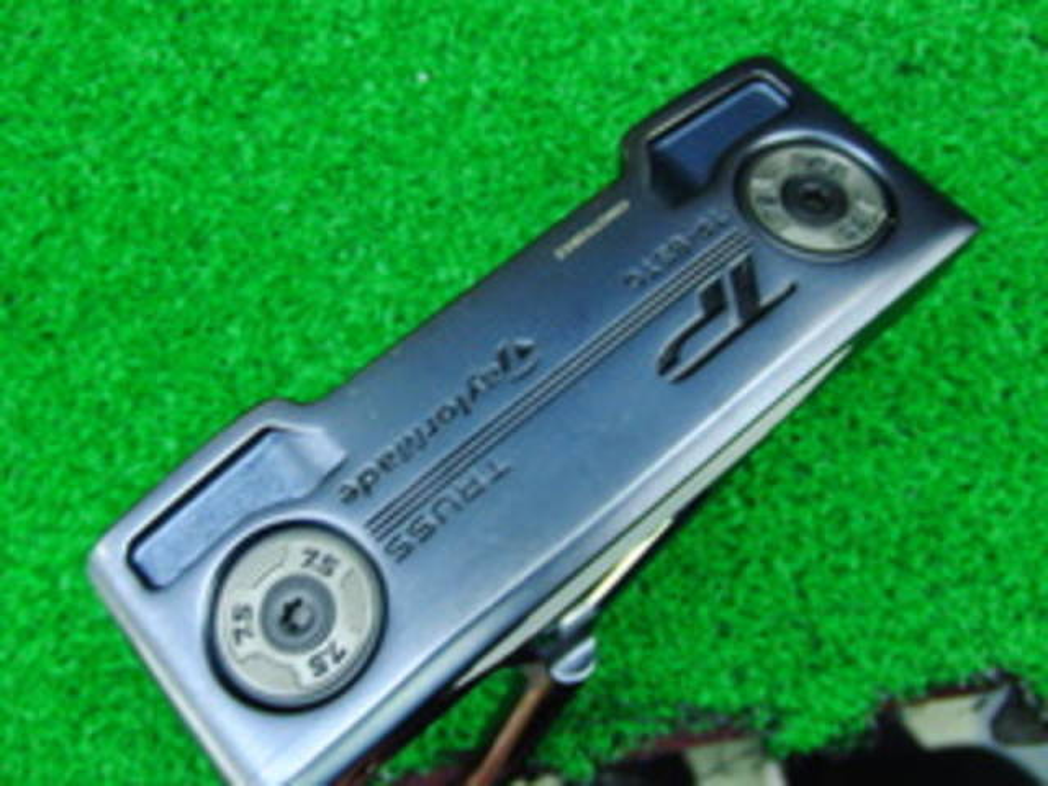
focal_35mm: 37
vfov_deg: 38.7
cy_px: 393
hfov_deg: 50.1
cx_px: 524
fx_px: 1120
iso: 400
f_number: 3.6
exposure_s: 1/25
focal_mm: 6.42
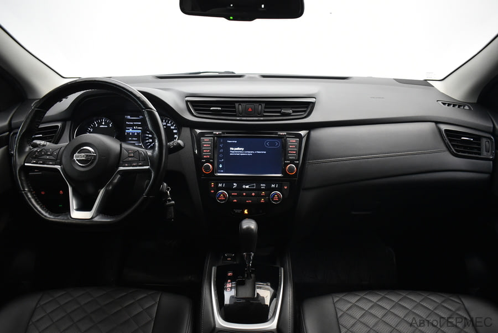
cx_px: 249
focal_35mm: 27
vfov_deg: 48.0
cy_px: 166
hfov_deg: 67.3
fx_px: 374
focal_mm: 18
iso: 2000
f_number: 3.5
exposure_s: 1/50
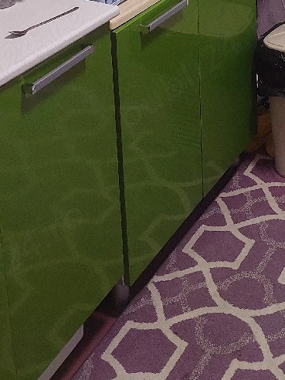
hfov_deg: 22.1
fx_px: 714
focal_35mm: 65
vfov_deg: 25.9
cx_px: 253
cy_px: -103
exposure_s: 1/50
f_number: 1.8
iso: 320
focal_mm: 5.23
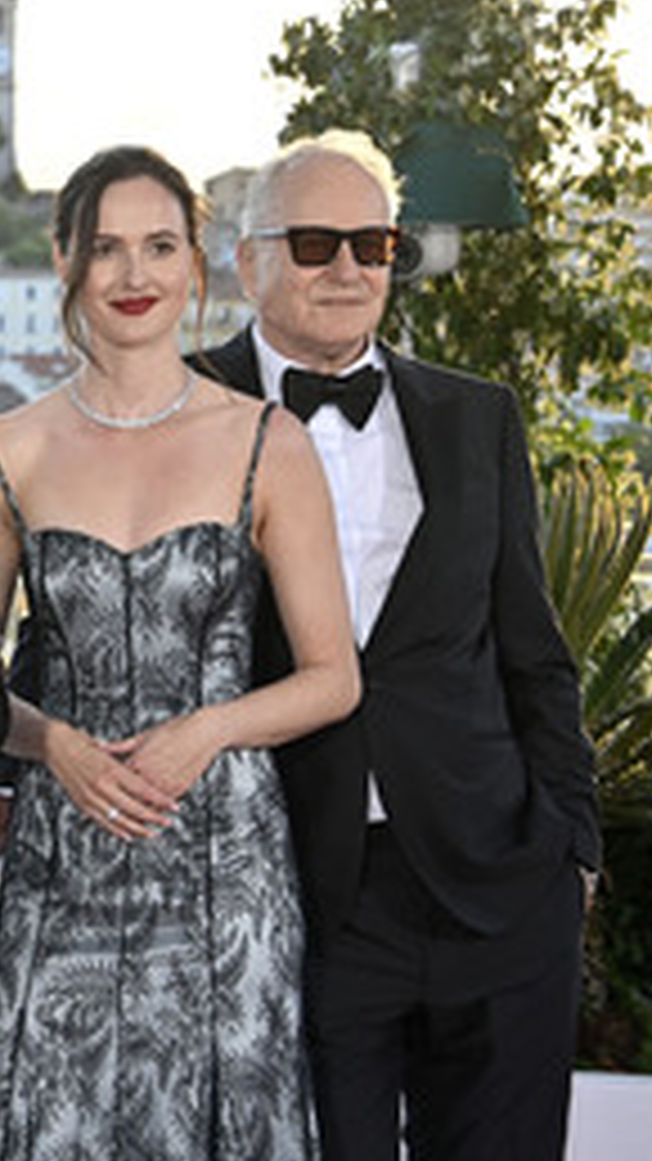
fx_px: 4613
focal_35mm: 150
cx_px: -281
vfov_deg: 14.3
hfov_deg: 7.9
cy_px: 648
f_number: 6.3
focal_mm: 82
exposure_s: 1/250
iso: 800
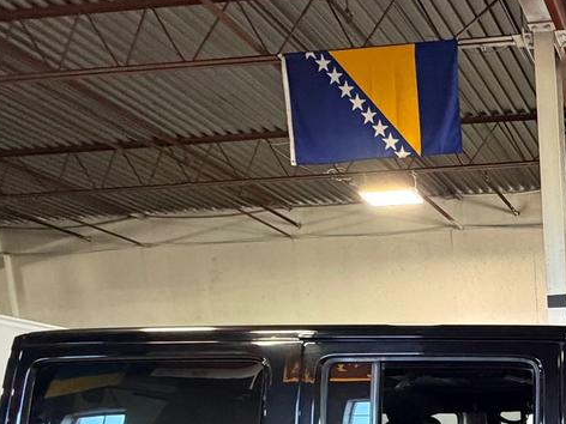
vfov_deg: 30.8
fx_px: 621
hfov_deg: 36.6
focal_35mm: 38
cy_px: 531
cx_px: 693
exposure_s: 1/60
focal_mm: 2.22
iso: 500
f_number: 2.2
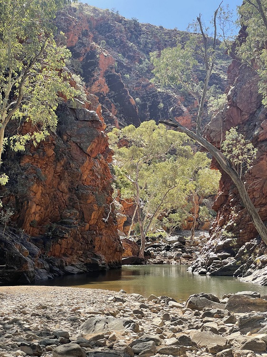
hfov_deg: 28.0
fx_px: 535
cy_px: 178
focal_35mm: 52
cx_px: 134
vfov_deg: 36.8
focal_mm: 6
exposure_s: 1/421
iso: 25
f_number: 2
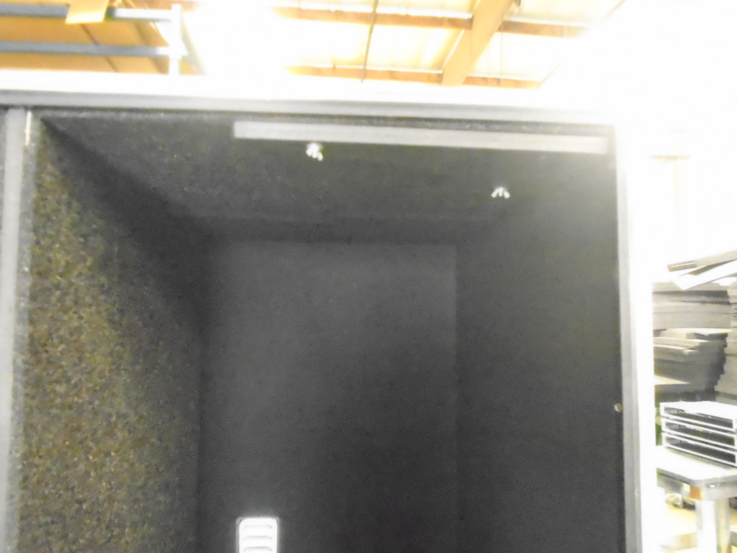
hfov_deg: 67.3
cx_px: 368
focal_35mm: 26
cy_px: 276
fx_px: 554
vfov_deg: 53.1
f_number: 3.2
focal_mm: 4.6
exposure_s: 1/15
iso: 3200
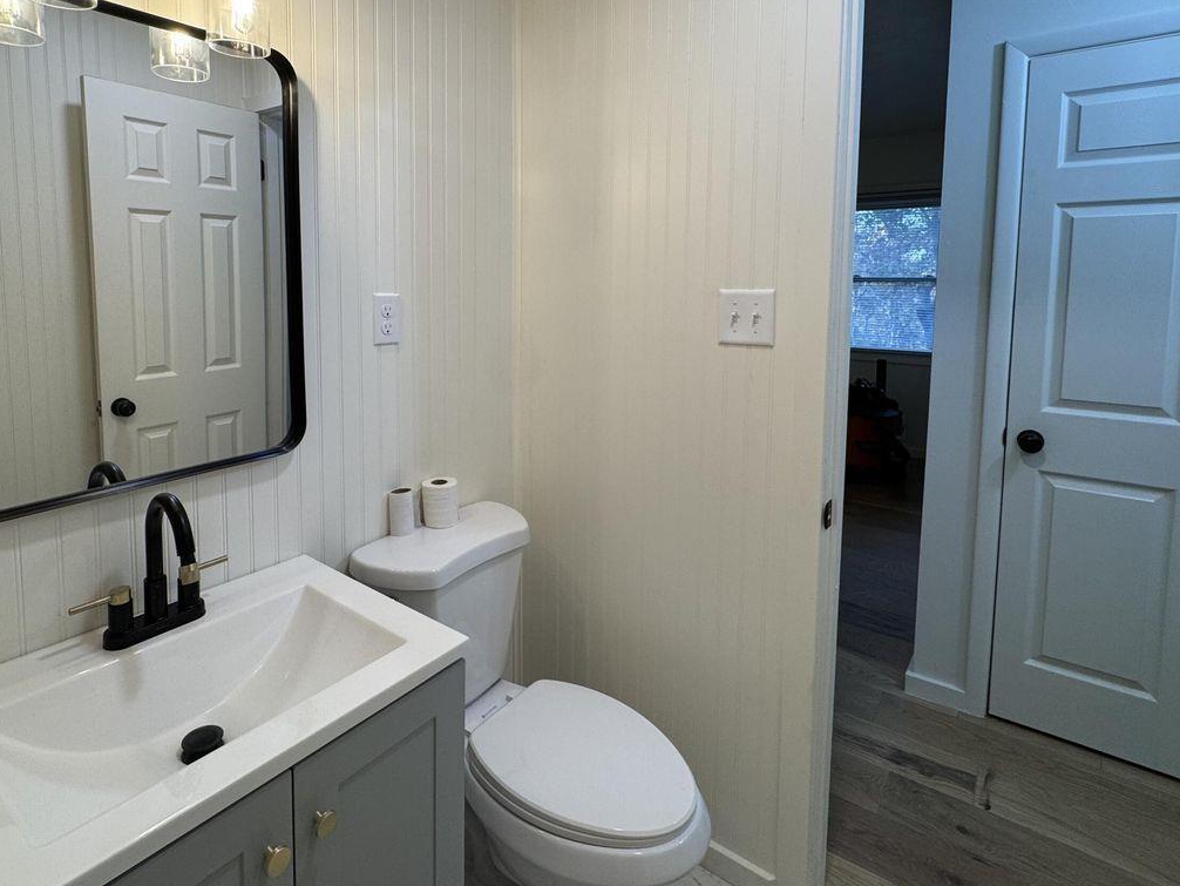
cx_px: 535
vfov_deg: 67.6
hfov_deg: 84.4
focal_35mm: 19
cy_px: 332
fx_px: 648
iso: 100
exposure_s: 1/120
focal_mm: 2.22
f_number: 2.2
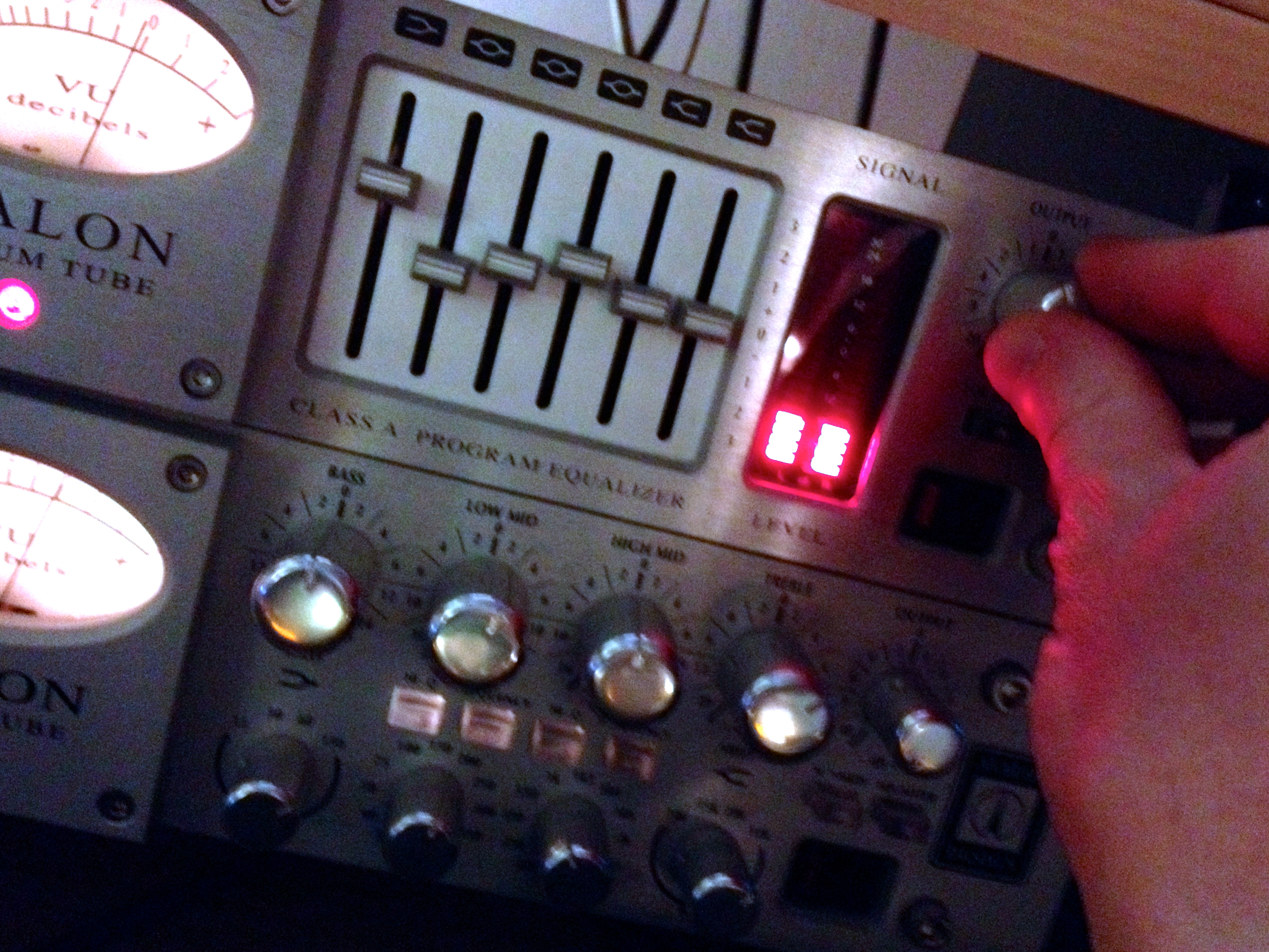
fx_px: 1320
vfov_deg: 39.7
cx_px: 646
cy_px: 474
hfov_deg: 51.4
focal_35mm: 36
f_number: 2.4
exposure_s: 1/15
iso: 800
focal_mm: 4.28
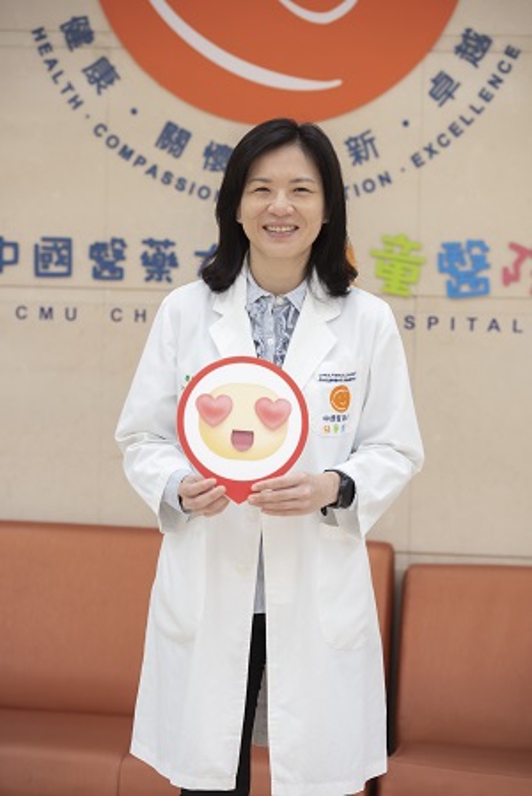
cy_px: 398
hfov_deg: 12.5
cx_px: 266
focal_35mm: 110
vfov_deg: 18.6
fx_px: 2434
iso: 800
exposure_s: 1/125
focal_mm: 110
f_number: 4
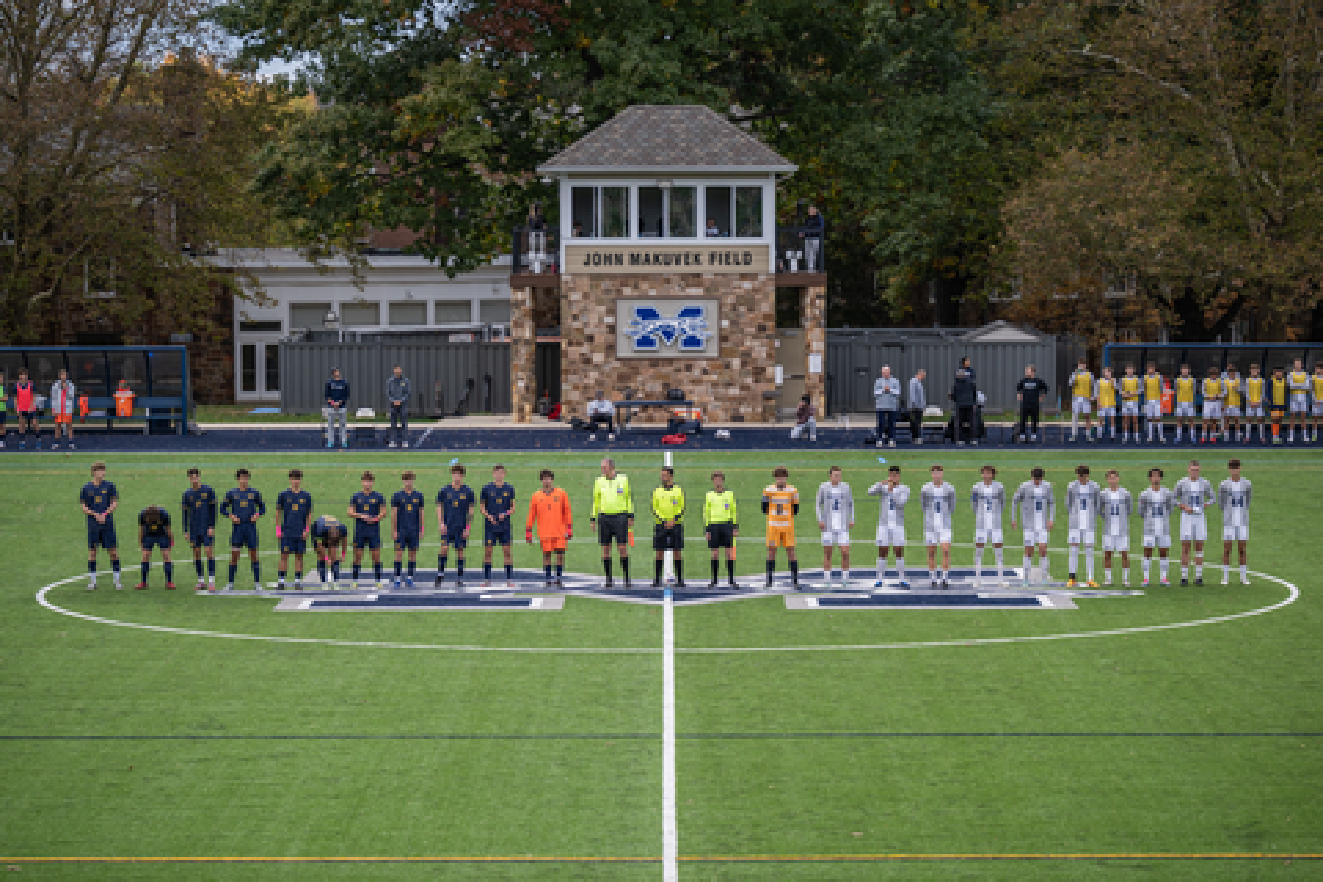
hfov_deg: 16.4
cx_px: 662
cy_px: 441
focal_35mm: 125
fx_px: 4593
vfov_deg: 11.0
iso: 250
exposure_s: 1/1000
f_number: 2.8
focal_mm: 125
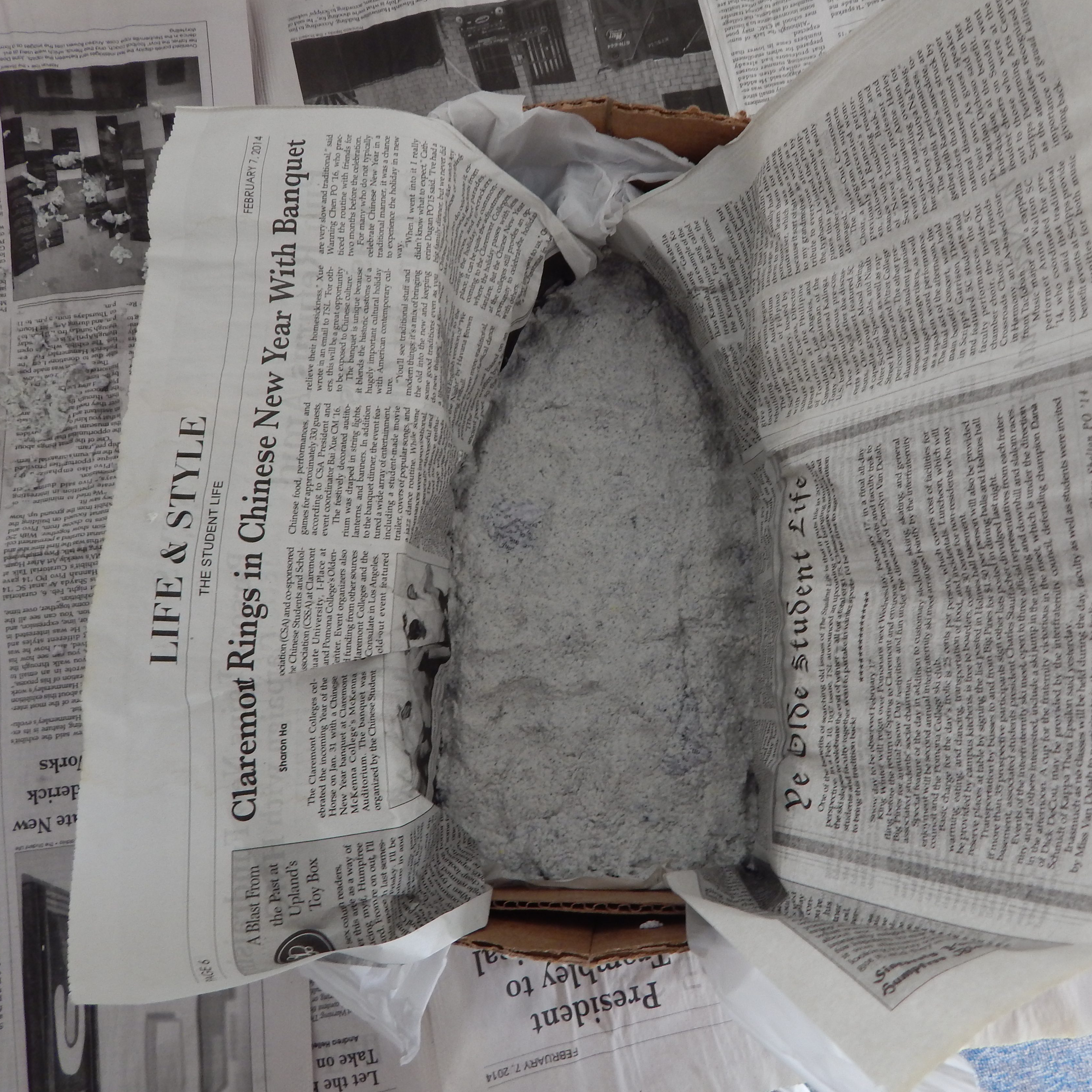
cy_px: 536
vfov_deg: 57.3
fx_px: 999
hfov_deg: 57.2
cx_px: 609
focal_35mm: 28
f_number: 3
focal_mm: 4
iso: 140
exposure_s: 1/30
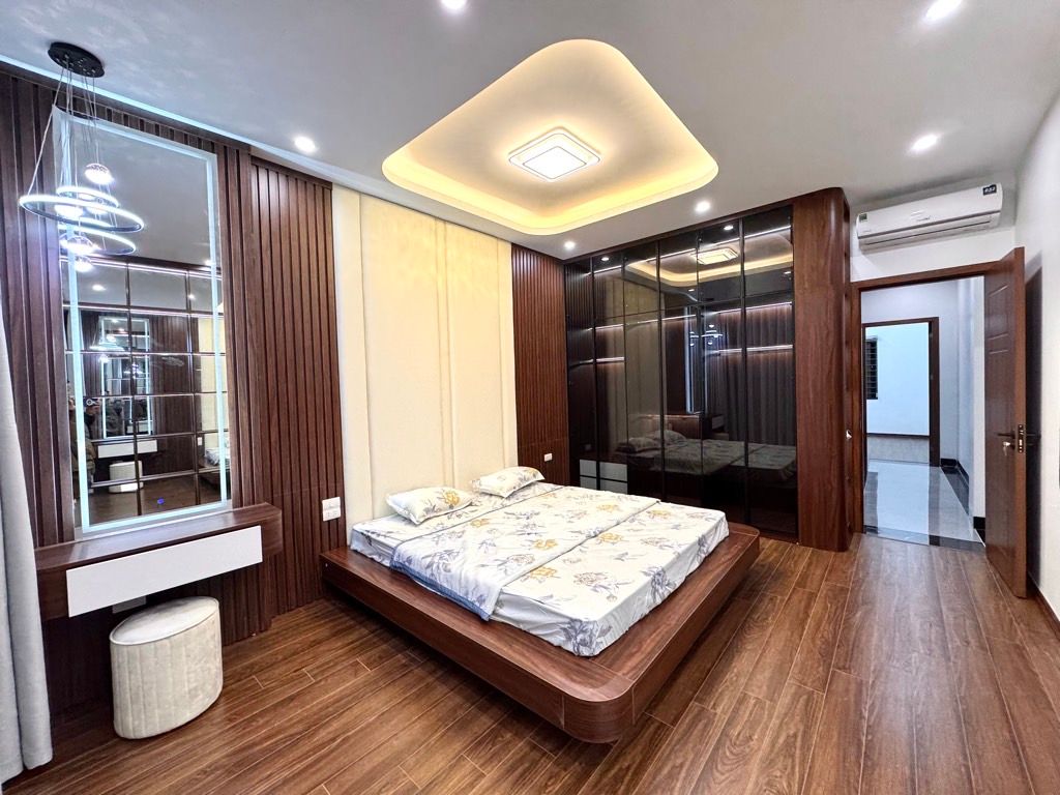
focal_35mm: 14
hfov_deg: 102.1
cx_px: 530
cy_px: 398
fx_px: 429
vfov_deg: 85.7
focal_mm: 2.22
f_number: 2.2
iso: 200
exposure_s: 1/100
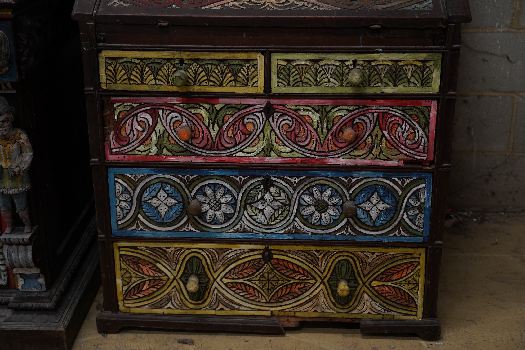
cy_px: 175
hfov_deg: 39.6
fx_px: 729
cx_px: 262
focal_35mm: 50
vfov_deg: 27.0
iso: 1250
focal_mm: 50
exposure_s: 1/125
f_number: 4
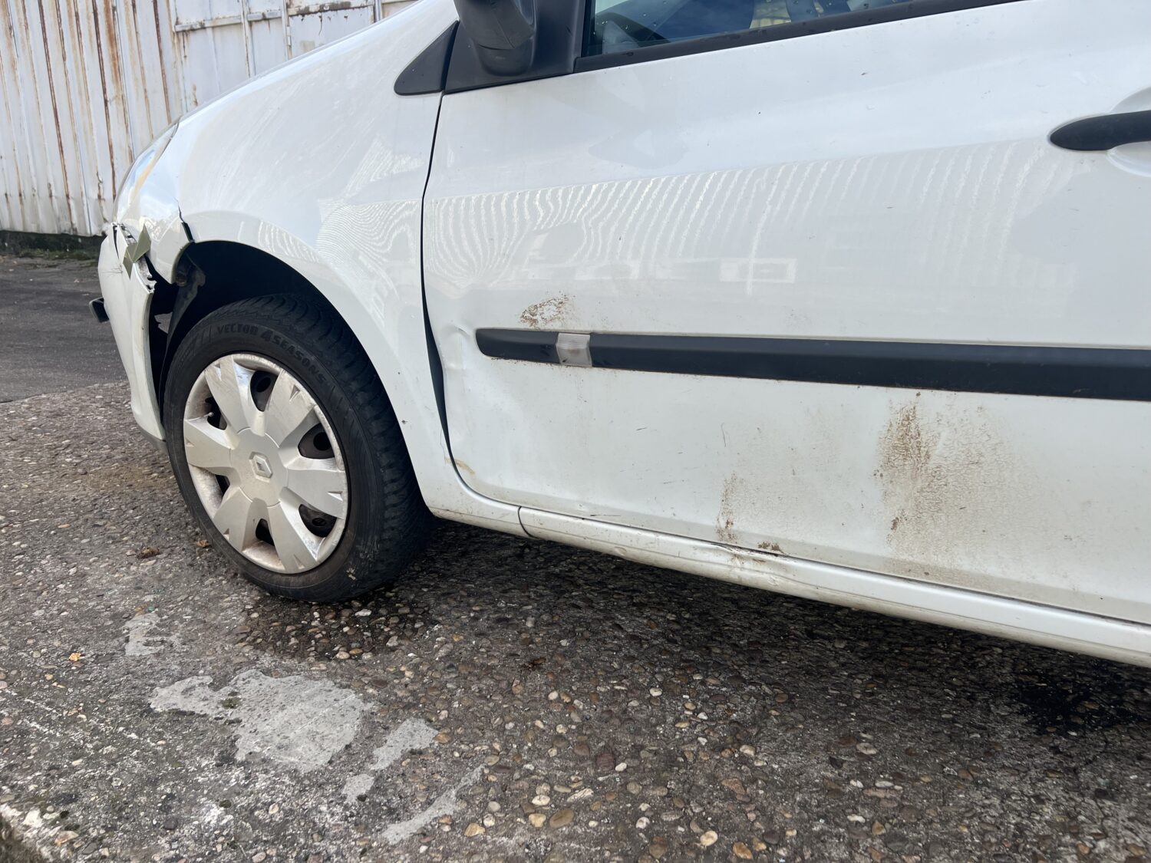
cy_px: 432
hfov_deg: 67.3
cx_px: 576
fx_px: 865
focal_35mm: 26
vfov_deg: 53.1
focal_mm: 5.7
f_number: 1.5
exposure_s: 1/1224
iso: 50
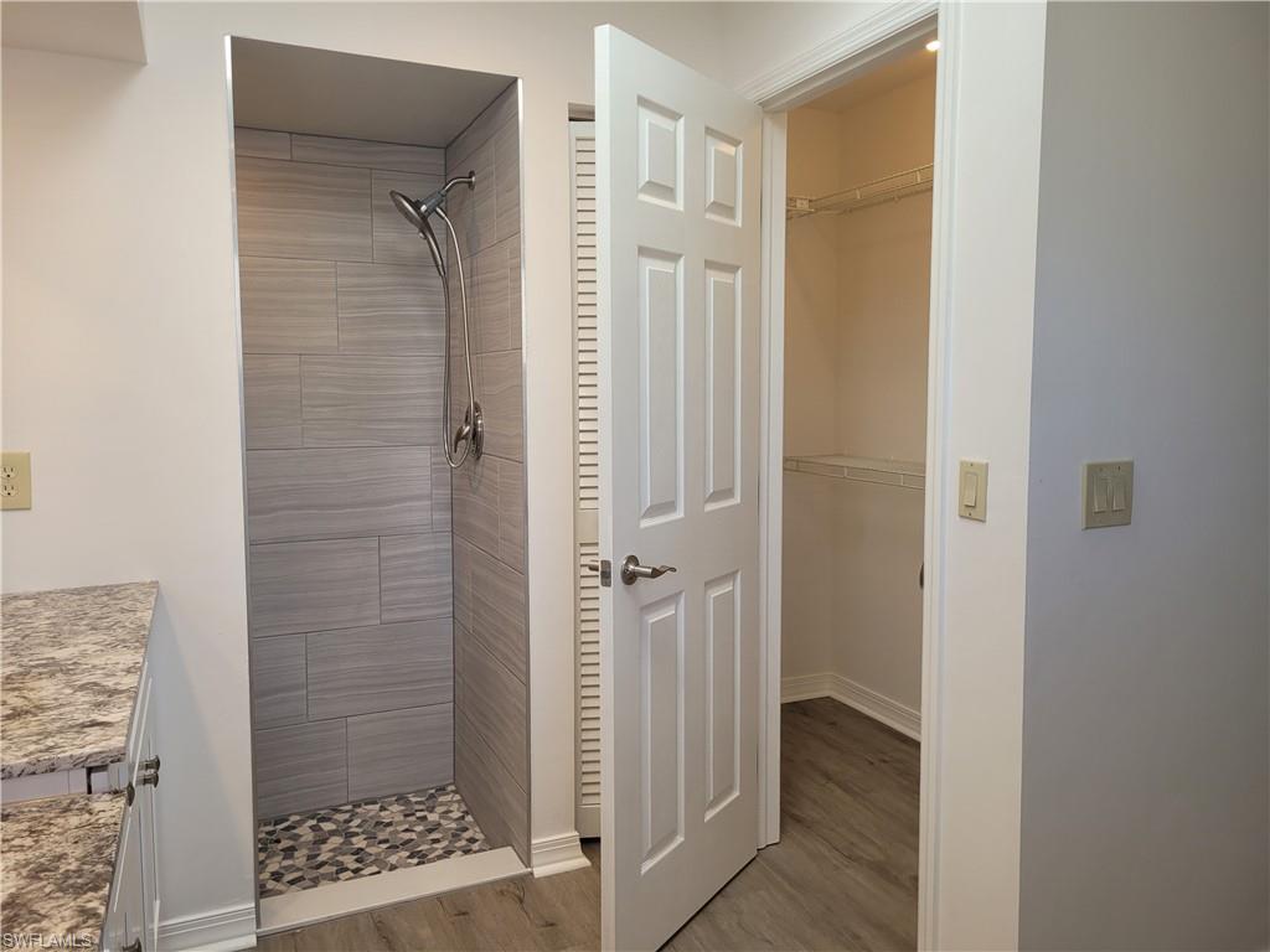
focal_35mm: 26
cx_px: 635
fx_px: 954
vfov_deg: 53.1
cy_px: 476
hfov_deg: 67.3
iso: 40
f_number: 1.8
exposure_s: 1/120
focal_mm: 5.4
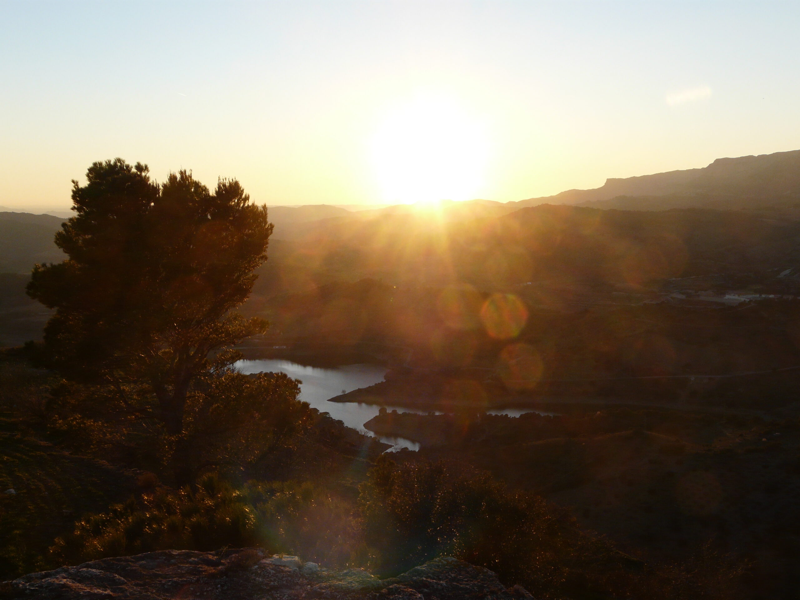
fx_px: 971
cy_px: 300
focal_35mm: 42
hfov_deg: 44.8
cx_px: 400
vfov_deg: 34.3
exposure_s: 1/250
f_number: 5
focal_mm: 6.8
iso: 100
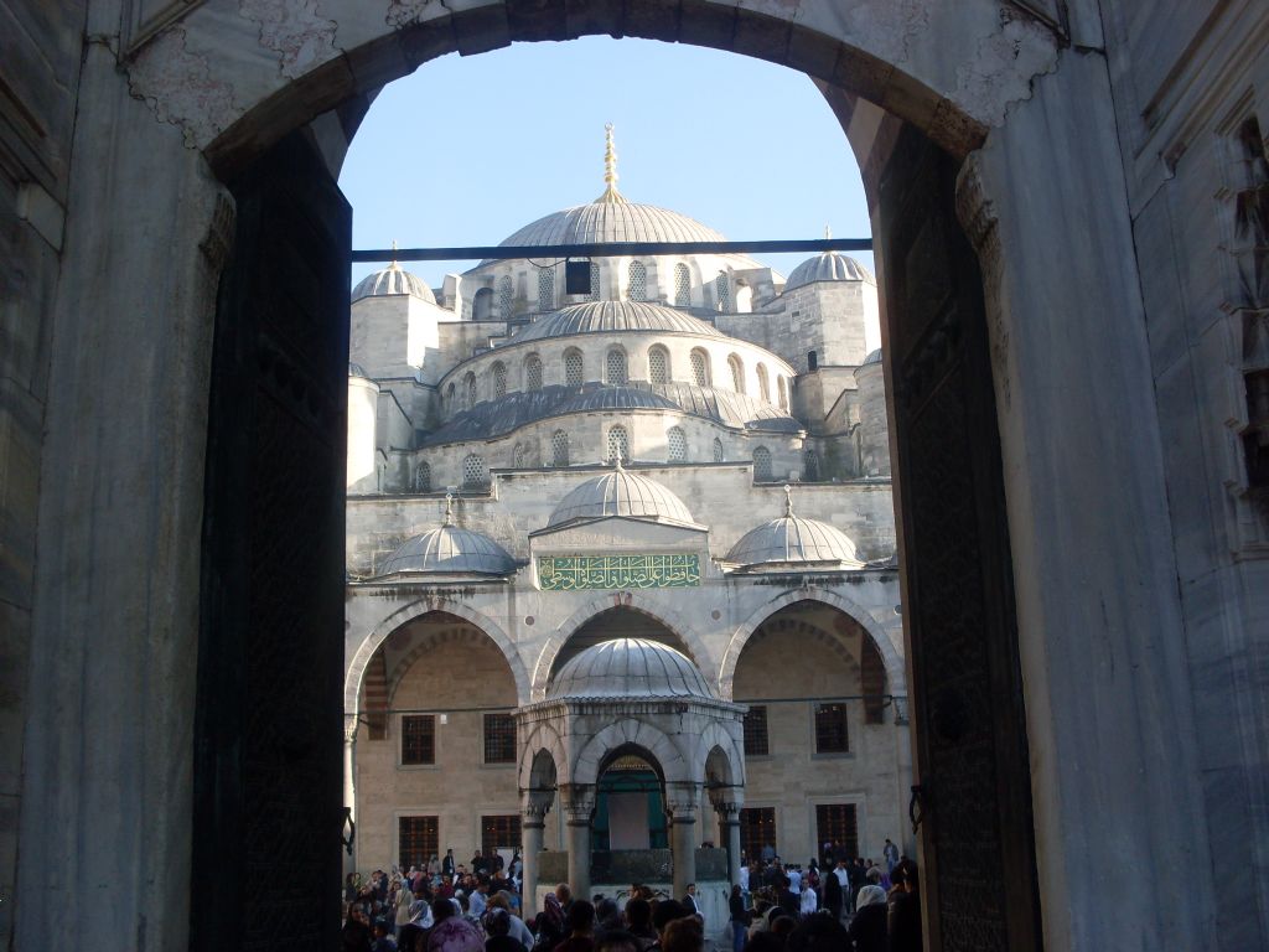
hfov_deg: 49.0
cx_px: 634
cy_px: 476
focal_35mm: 38
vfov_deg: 37.7
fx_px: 1393
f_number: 2.8
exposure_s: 1/350
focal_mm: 6.3
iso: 80
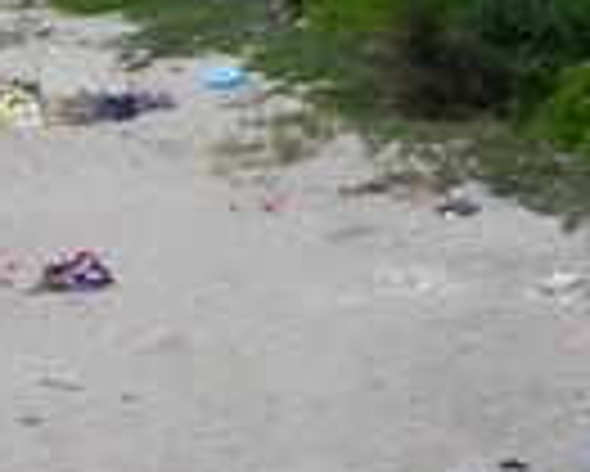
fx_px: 2639
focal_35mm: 151
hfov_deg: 11.4
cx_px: -608
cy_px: 25
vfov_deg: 10.2
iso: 160
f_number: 7.1
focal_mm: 5.2
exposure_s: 1/345
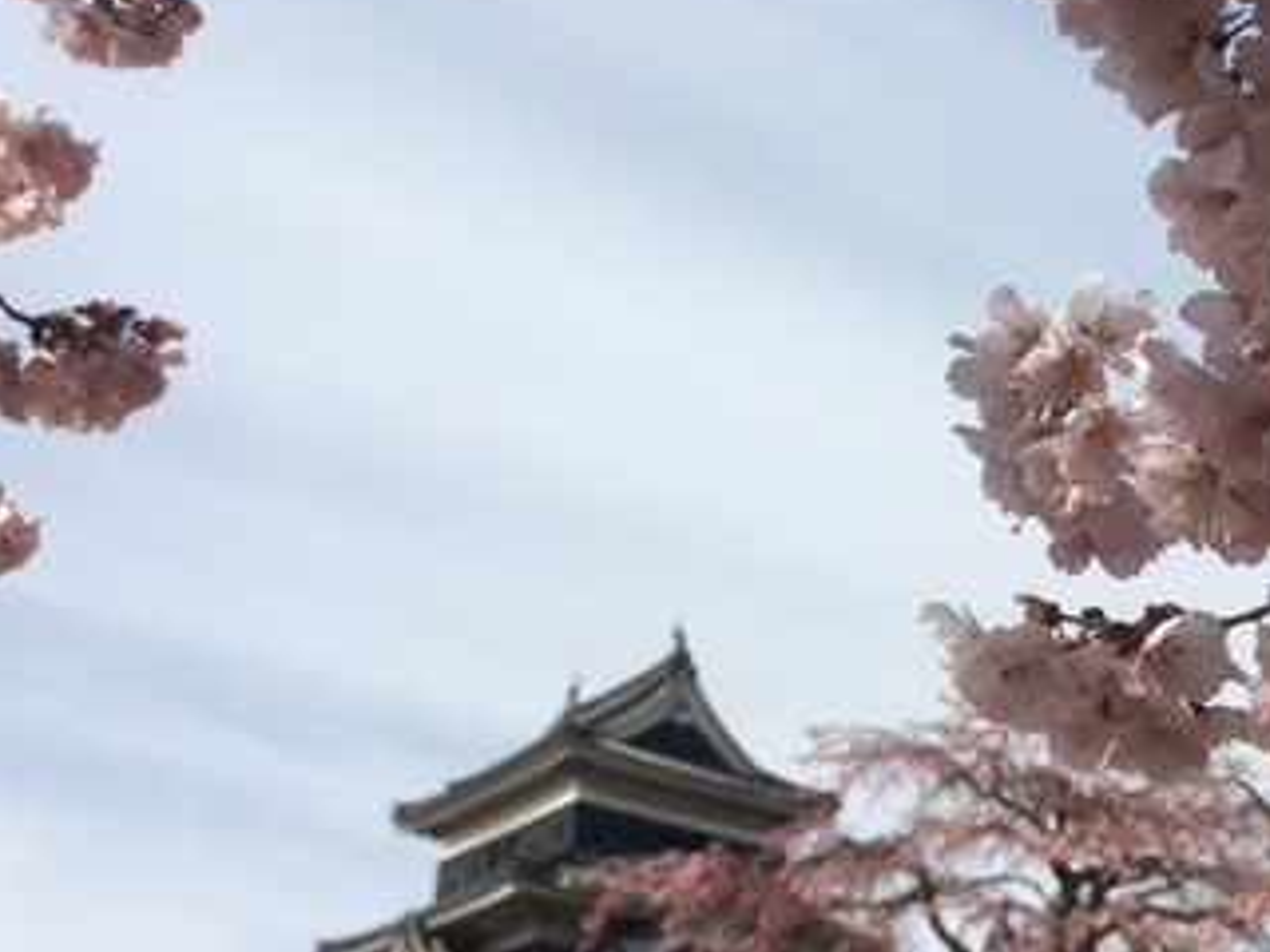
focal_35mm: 58
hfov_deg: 32.9
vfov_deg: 25.2
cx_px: 881
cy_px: 448
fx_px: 2128
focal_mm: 4.15
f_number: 2.2
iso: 25
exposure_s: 1/1748
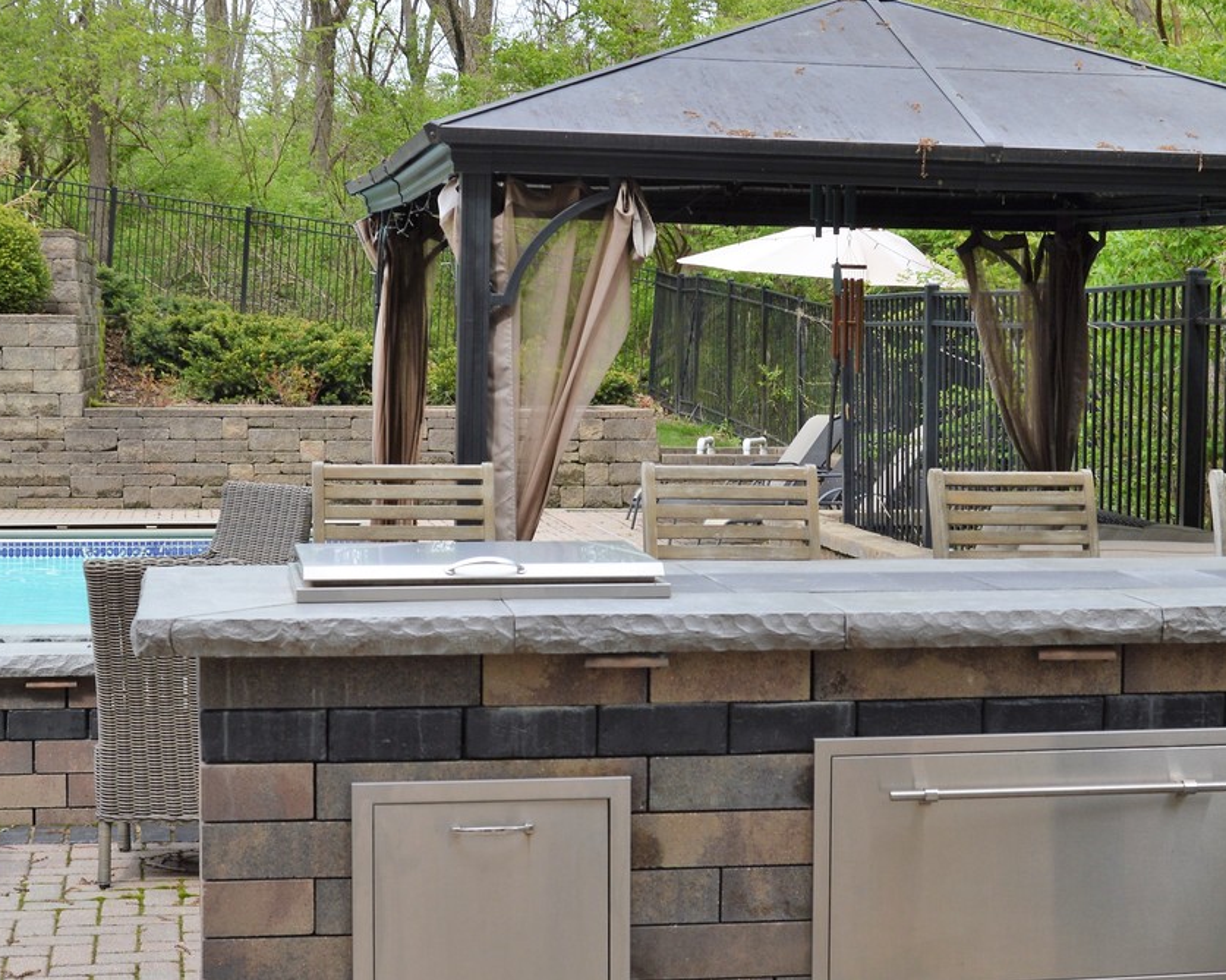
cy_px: 460
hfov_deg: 26.8
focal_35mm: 71
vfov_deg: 21.5
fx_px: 2575
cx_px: 697
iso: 100
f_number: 6.3
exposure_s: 1/160
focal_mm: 26
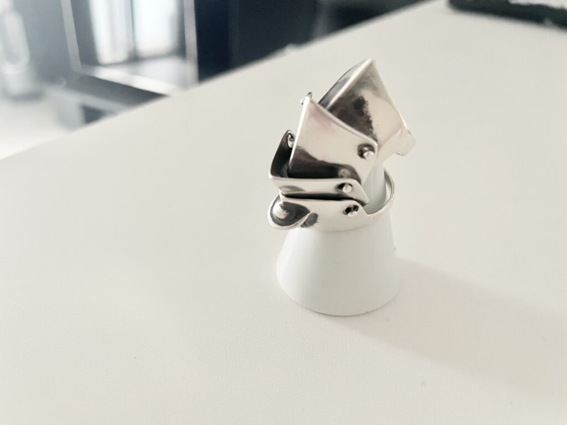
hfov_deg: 67.3
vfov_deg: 53.1
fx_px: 426
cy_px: 212
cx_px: 284
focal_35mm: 26
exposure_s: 1/38
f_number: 1.6
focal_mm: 4.2
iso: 640
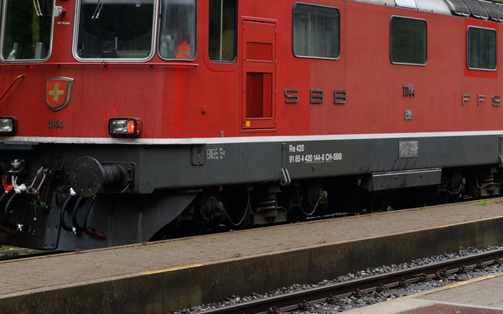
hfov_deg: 19.3
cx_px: 388
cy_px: 42
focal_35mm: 107
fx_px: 1467
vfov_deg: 12.2
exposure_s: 1/200
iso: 320
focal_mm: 35
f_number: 6.3
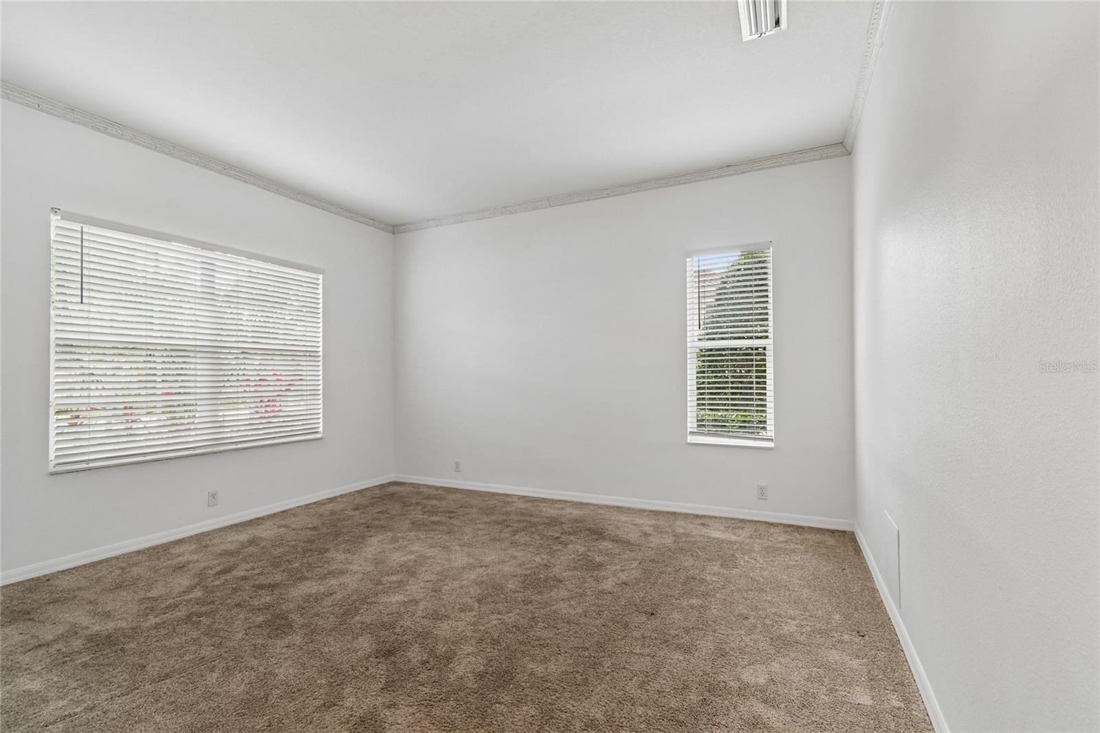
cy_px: 366
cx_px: 550
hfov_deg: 100.4
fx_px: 458
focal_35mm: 15
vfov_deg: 77.3
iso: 100
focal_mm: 10
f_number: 7.1
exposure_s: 1/8
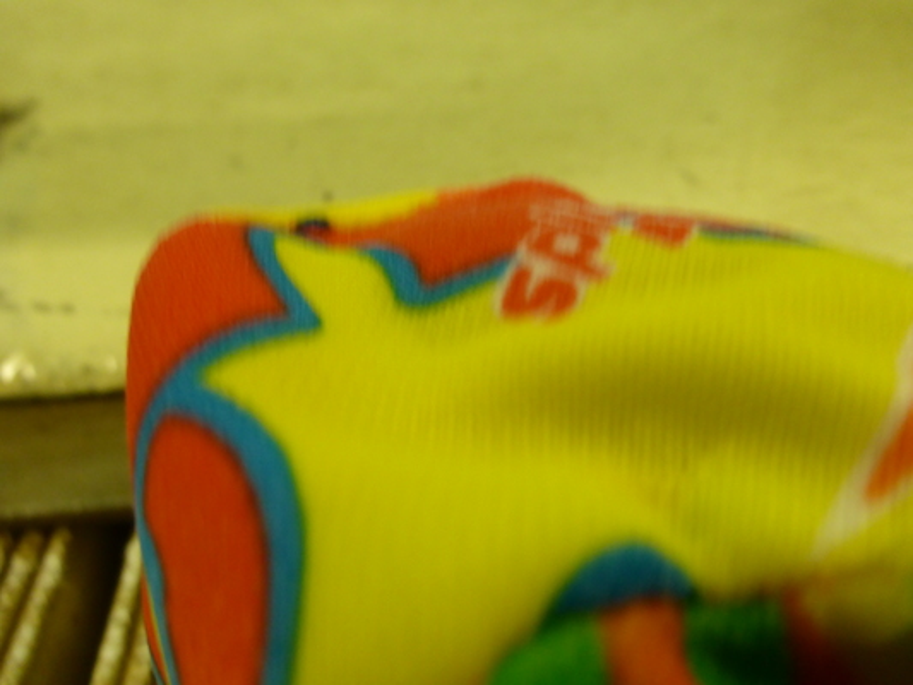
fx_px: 739
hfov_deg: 63.4
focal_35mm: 28
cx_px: 456
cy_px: 342
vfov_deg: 49.8
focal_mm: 4.9
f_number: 3.3
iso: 400
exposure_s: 1/25
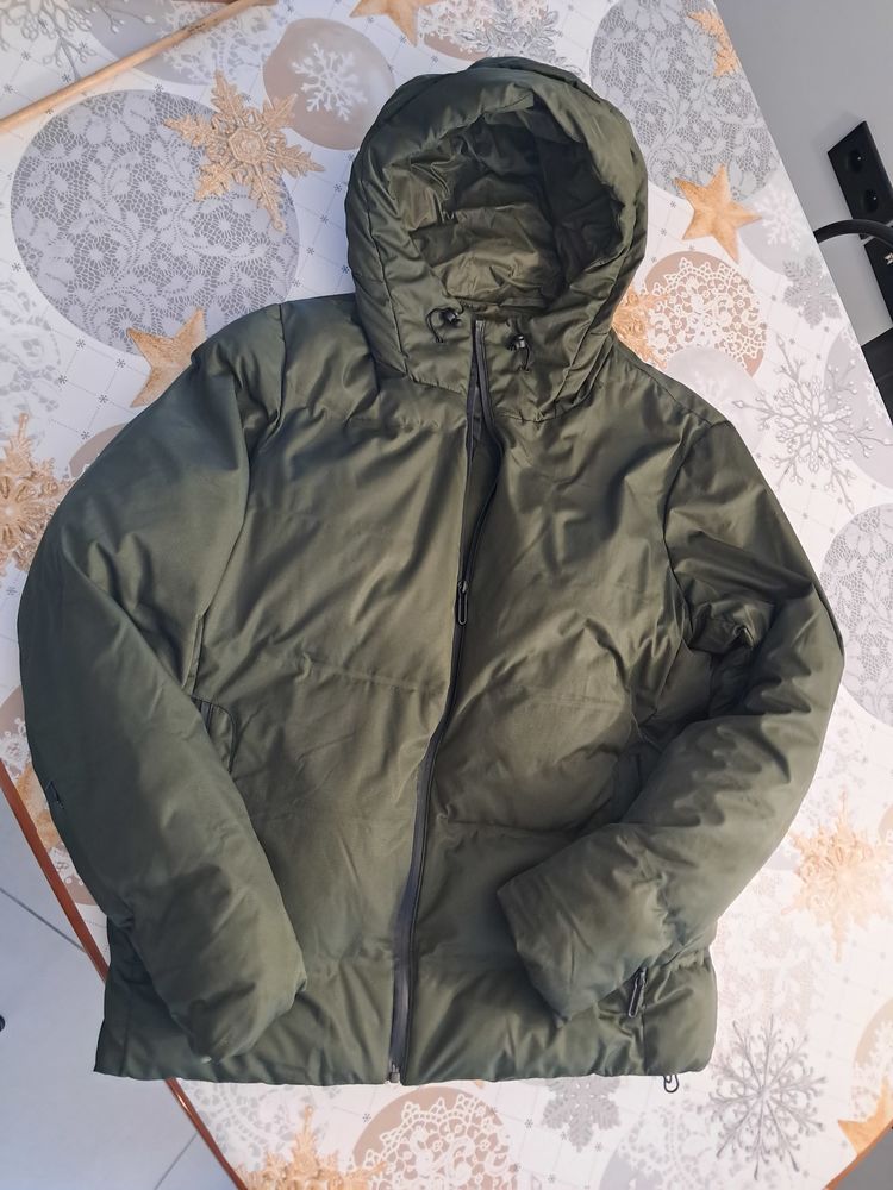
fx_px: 929
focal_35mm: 27
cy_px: 595
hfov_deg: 51.4
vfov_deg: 65.3
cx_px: 446
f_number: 1.8
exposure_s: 1/25
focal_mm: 4
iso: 640
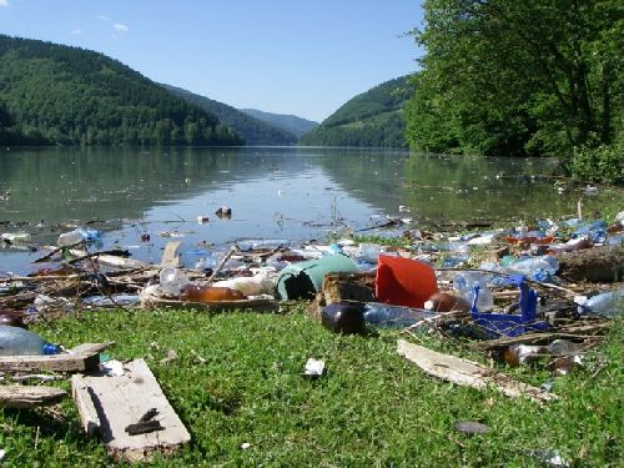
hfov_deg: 49.0
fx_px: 685
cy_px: 234
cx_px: 312
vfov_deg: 37.7
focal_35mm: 38
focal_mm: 6.3
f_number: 6.6
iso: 64
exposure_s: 1/160
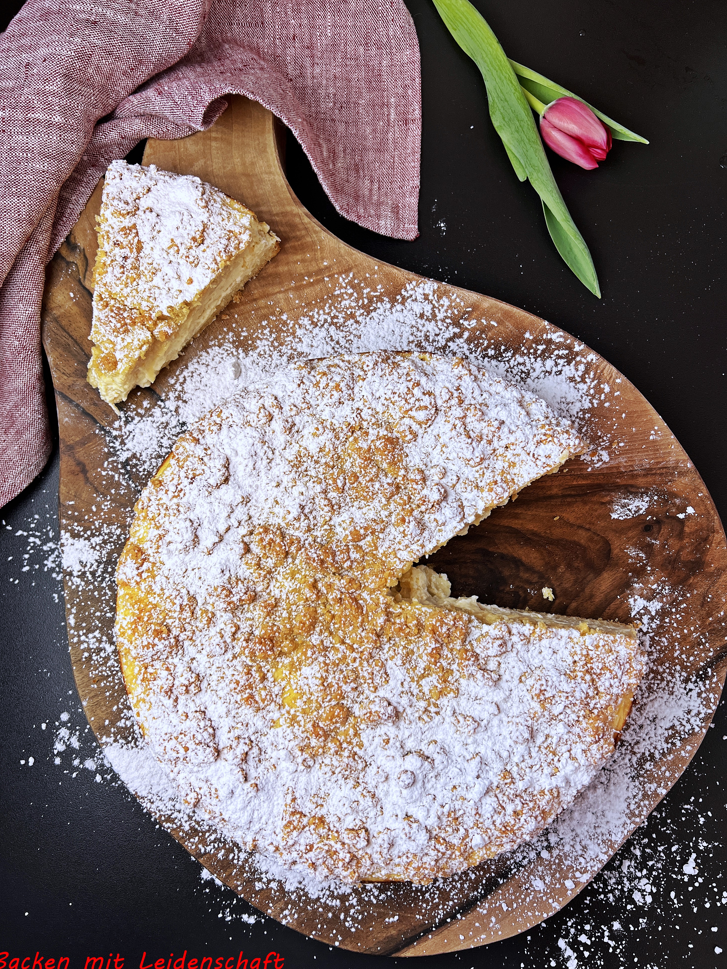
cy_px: 481
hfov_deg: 51.4
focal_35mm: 27
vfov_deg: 65.3
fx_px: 756
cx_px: 364
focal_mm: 5.7
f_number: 1.5
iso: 50
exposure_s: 1/366
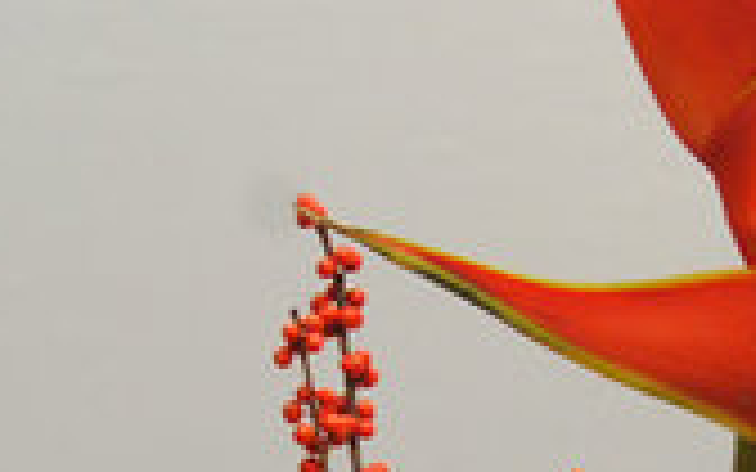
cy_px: 766
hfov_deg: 9.2
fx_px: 4718
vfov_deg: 5.7
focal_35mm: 229
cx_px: 306
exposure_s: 1/6
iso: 400
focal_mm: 28
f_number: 7.1
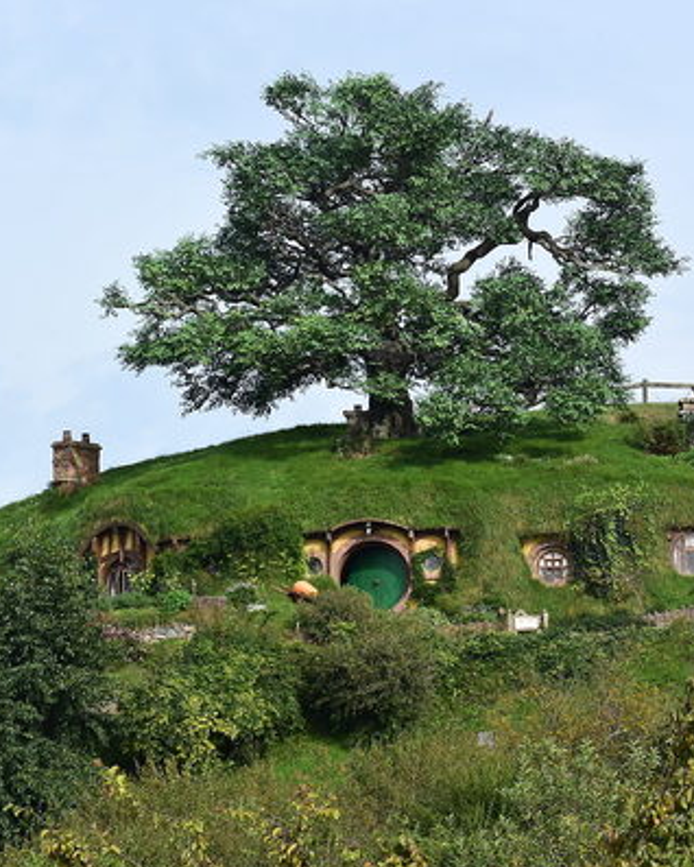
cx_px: 391
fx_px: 6260
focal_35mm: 244
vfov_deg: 7.9
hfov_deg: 6.3
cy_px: 435
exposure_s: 1/640
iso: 160
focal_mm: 64
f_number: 4.5
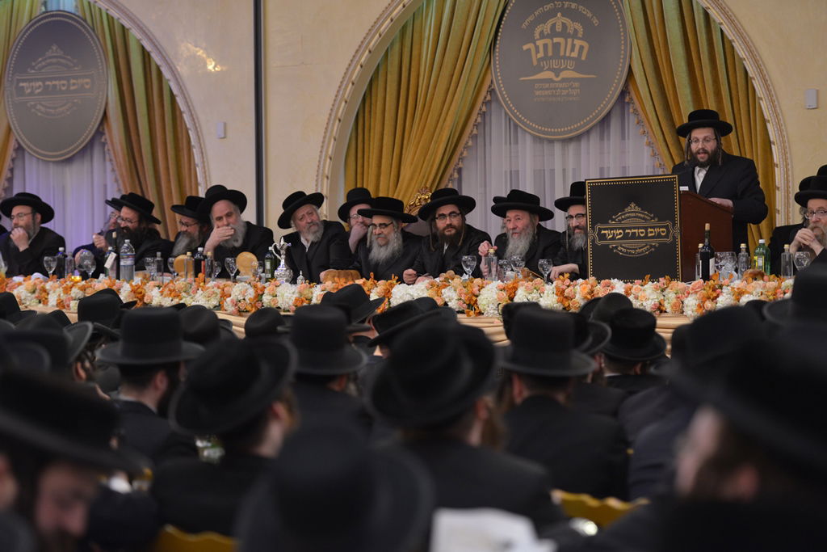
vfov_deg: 12.5
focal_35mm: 110
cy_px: 276
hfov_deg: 18.6
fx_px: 2527
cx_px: 414
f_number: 2.8
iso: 2000
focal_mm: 110
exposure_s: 1/100
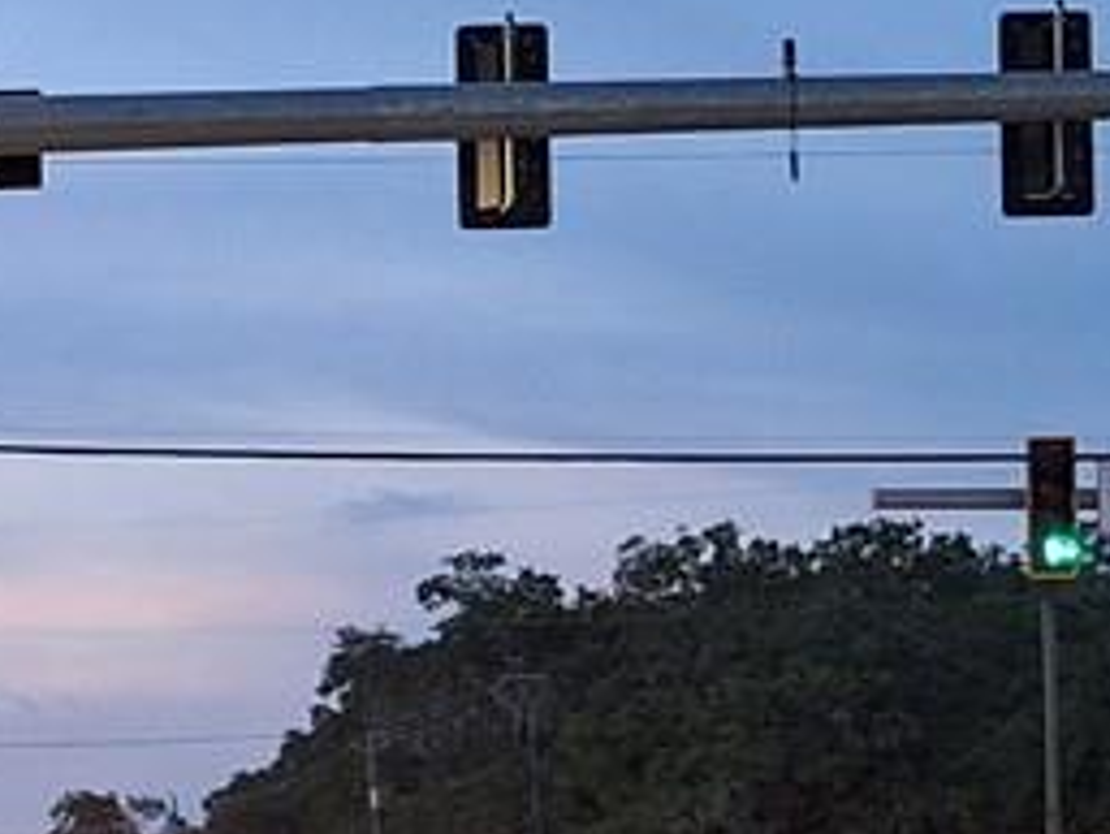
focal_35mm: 143
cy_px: 955
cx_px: -238
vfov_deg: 10.2
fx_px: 4588
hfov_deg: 13.4
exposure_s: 1/30
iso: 250
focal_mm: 5.54
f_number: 1.8
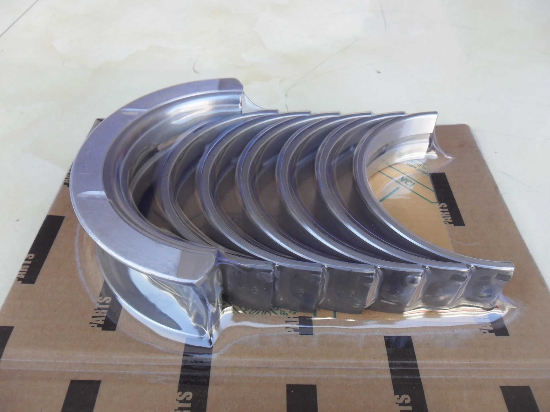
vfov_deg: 51.4
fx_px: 429
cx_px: 275
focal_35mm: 27
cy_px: 206
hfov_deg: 65.3
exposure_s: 1/60
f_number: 3.5
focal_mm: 4.9
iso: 100
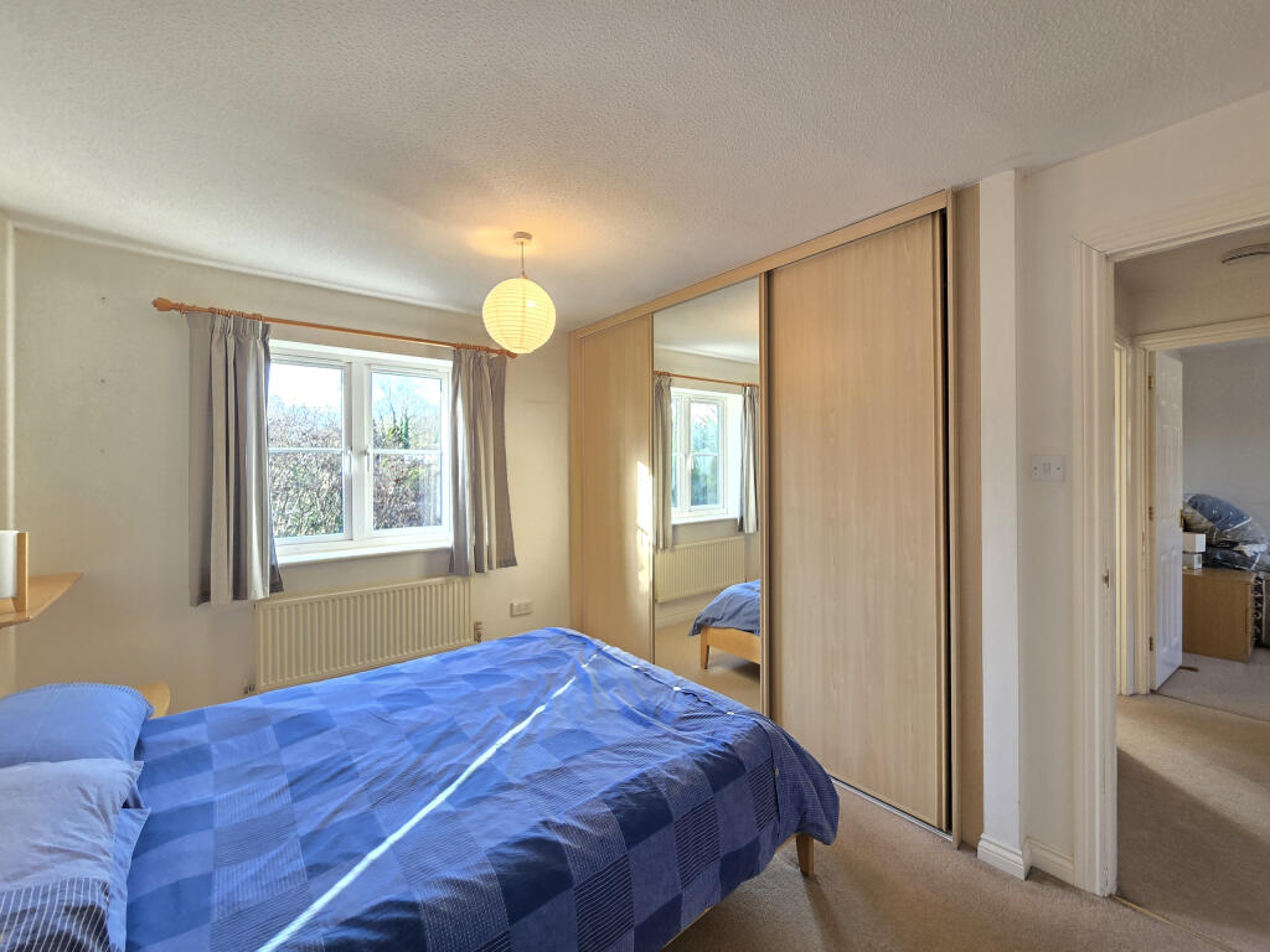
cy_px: 476
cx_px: 635
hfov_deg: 106.2
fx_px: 477
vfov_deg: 89.9
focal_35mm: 13
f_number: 2.2
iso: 80
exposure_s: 1/50
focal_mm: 2.2
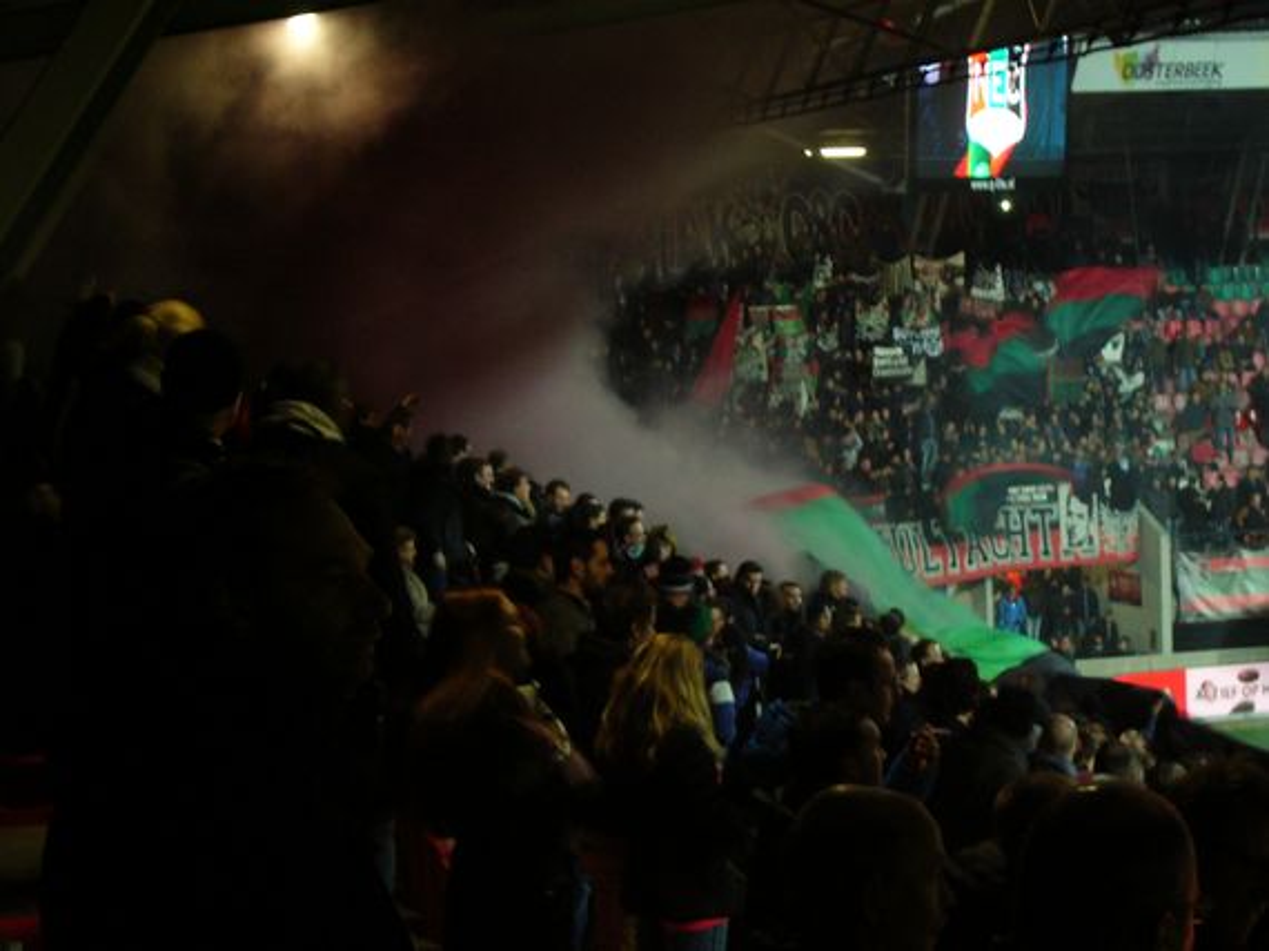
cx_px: 634
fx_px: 3151
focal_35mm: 86
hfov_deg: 22.8
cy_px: 476
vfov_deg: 17.2
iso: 200
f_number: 4.6
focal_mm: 14.3
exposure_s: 1/8
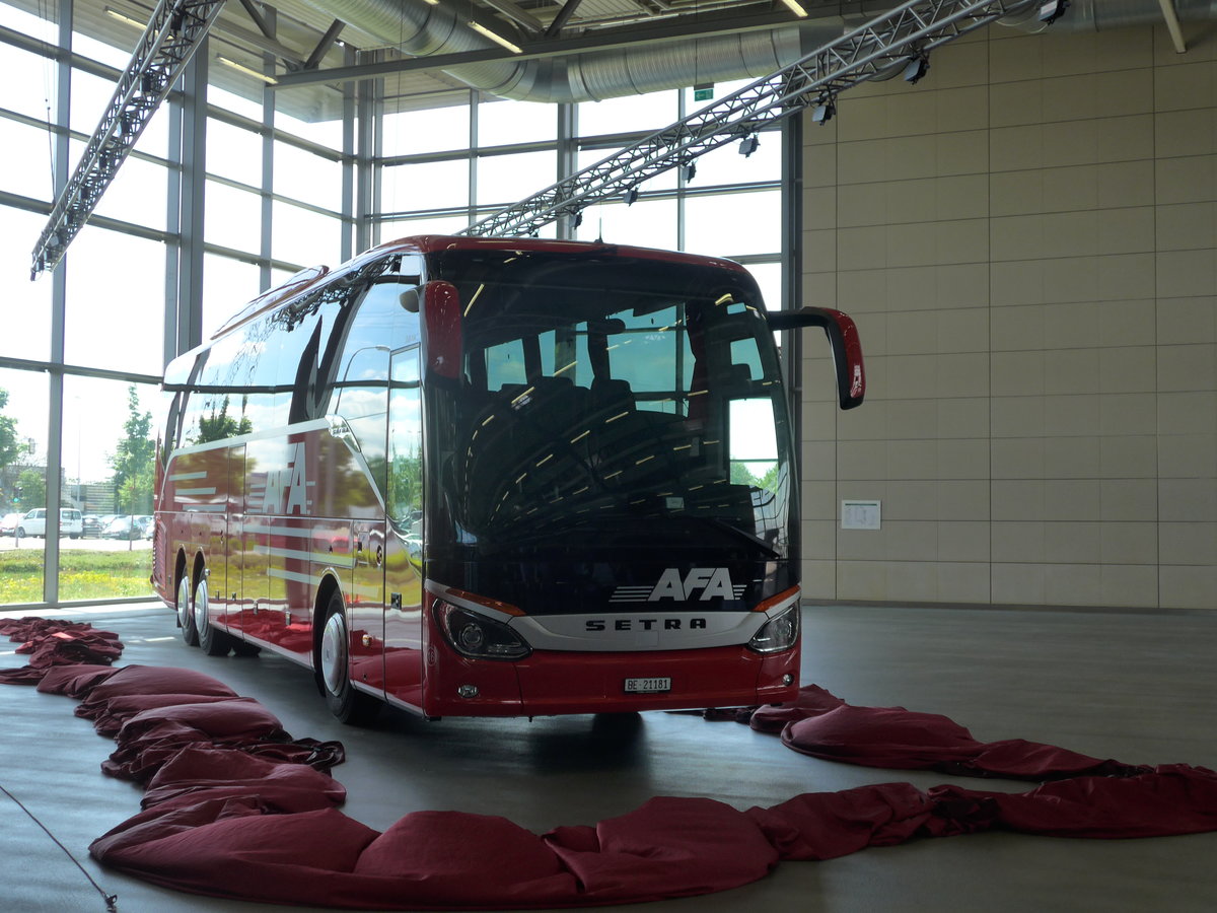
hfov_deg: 41.2
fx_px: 1617
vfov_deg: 31.5
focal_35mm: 46
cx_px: 608
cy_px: 456
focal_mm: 9.5
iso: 125
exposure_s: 1/320
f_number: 3
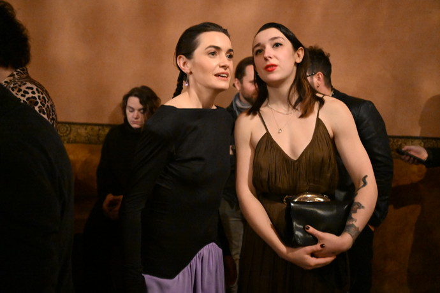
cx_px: 220
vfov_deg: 43.6
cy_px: 146
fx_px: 367
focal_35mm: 30
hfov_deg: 61.9
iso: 20000
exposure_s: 1/60
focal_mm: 30
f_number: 2.8
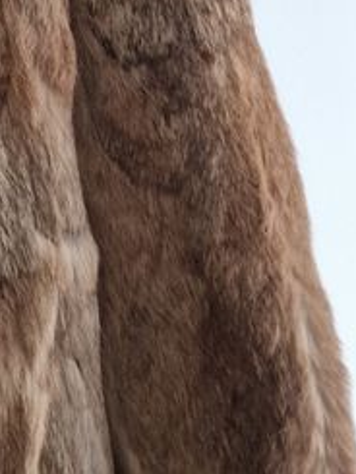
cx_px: -360
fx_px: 1288
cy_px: -8
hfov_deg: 13.5
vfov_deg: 20.2
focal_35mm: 94
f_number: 1.8
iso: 800
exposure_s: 1/50
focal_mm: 6.4
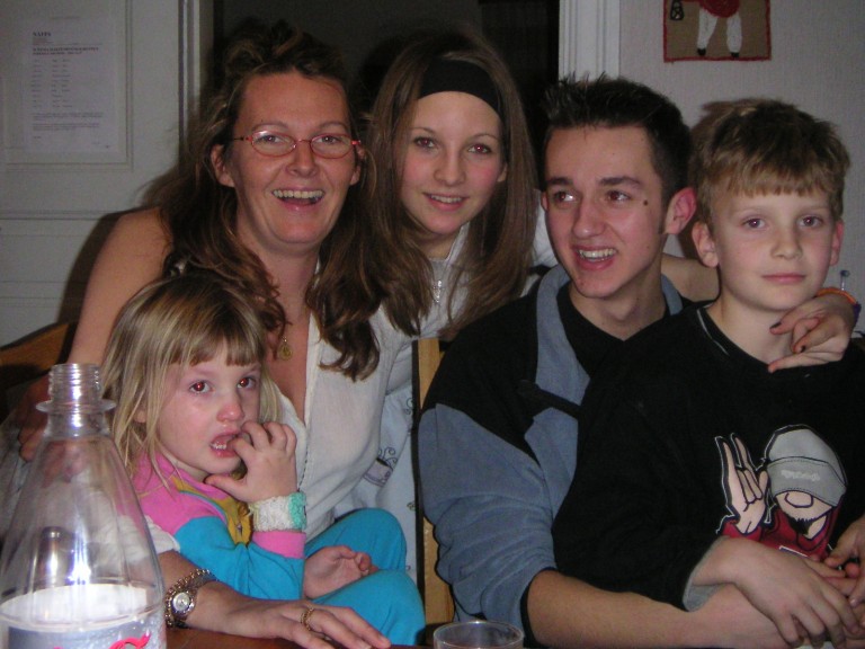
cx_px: 432
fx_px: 1349
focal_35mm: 54
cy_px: 324
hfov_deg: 35.5
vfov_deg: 27.0
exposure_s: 1/60
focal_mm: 7.1
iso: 200
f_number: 3.1
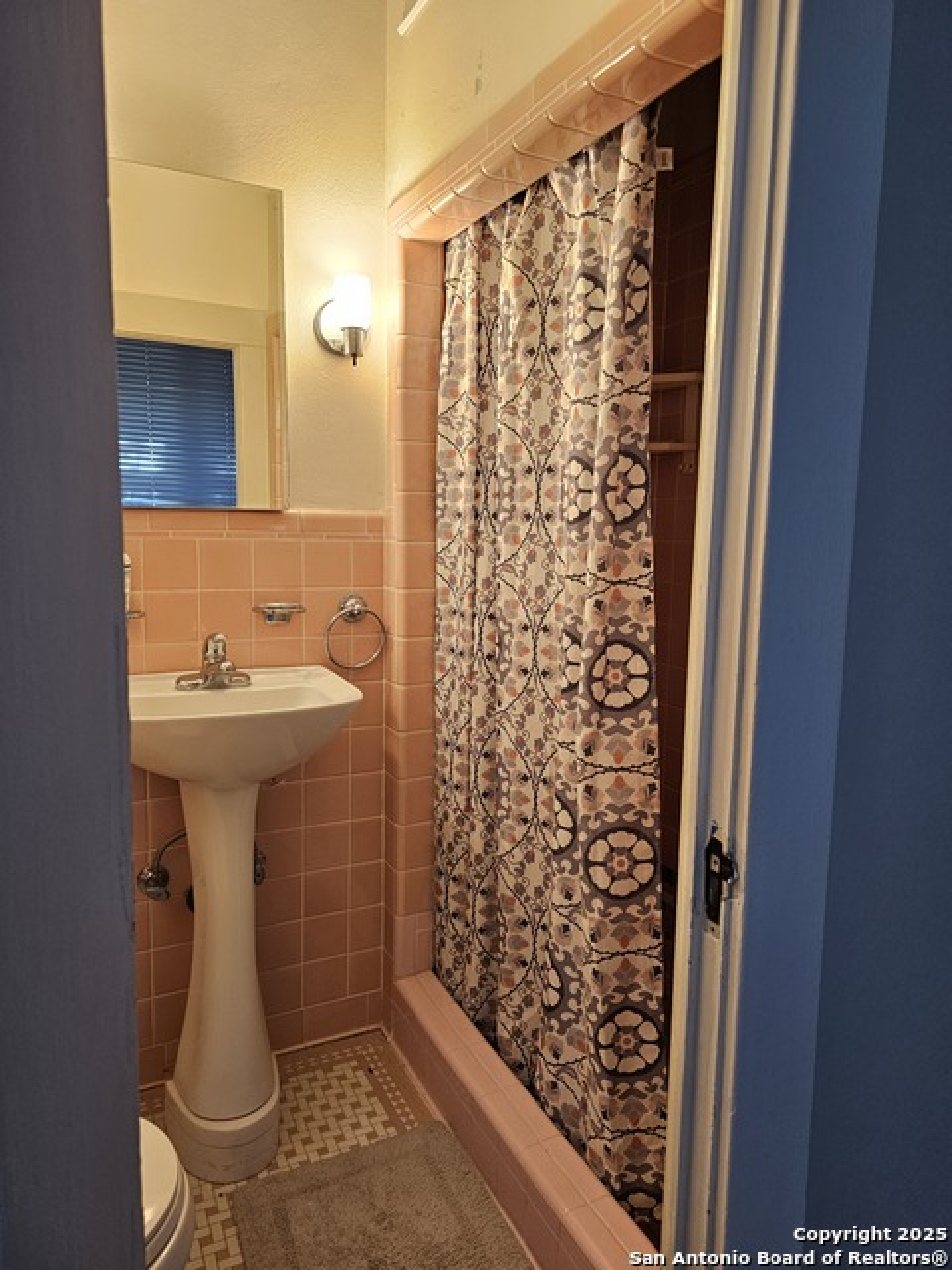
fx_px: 843
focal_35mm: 23
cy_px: 635
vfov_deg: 73.9
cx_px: 476
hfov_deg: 58.9
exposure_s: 1/120
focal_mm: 6.3
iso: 250
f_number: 1.7
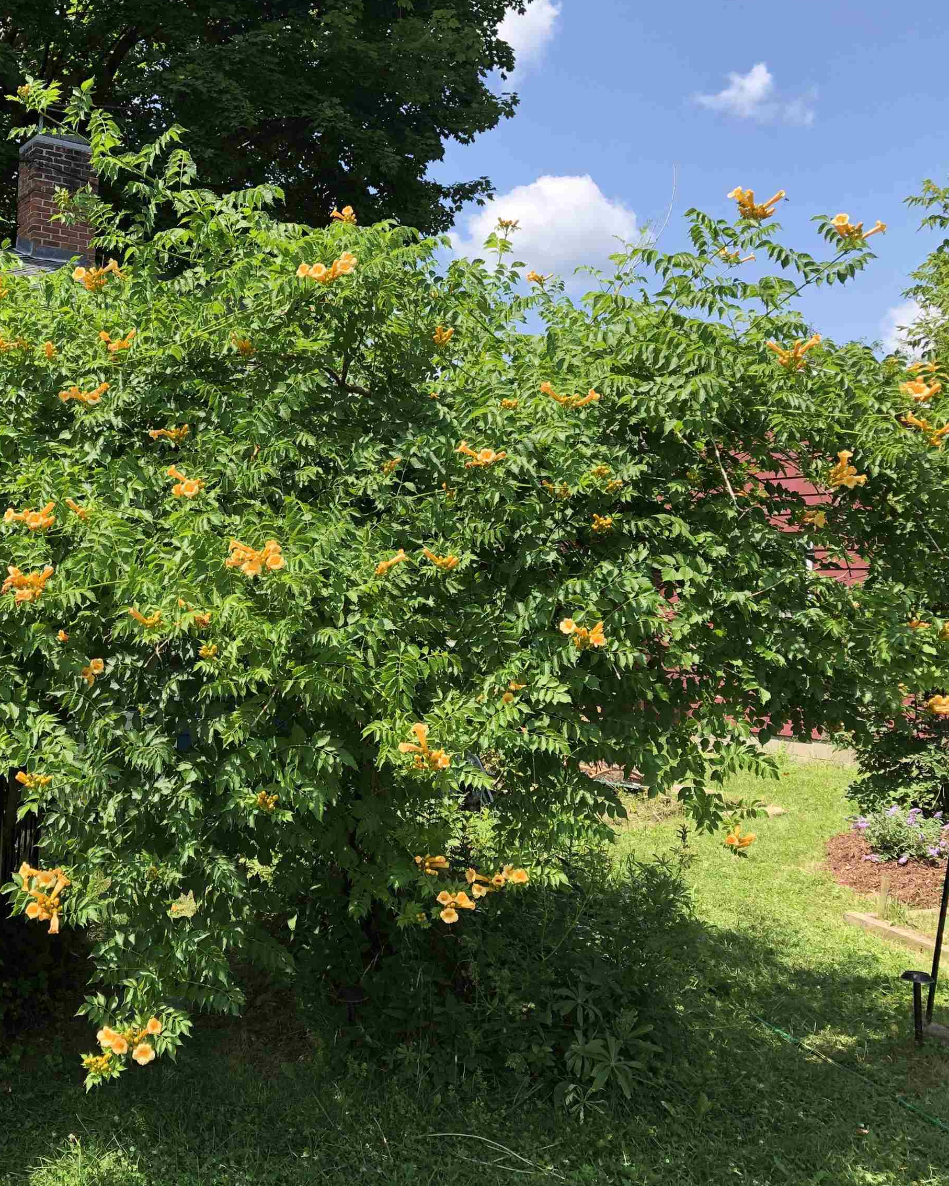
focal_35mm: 37
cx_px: 229
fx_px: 1299
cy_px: 586
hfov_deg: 39.0
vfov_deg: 49.1
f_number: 1.8
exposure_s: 1/657
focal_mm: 3.99
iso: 20
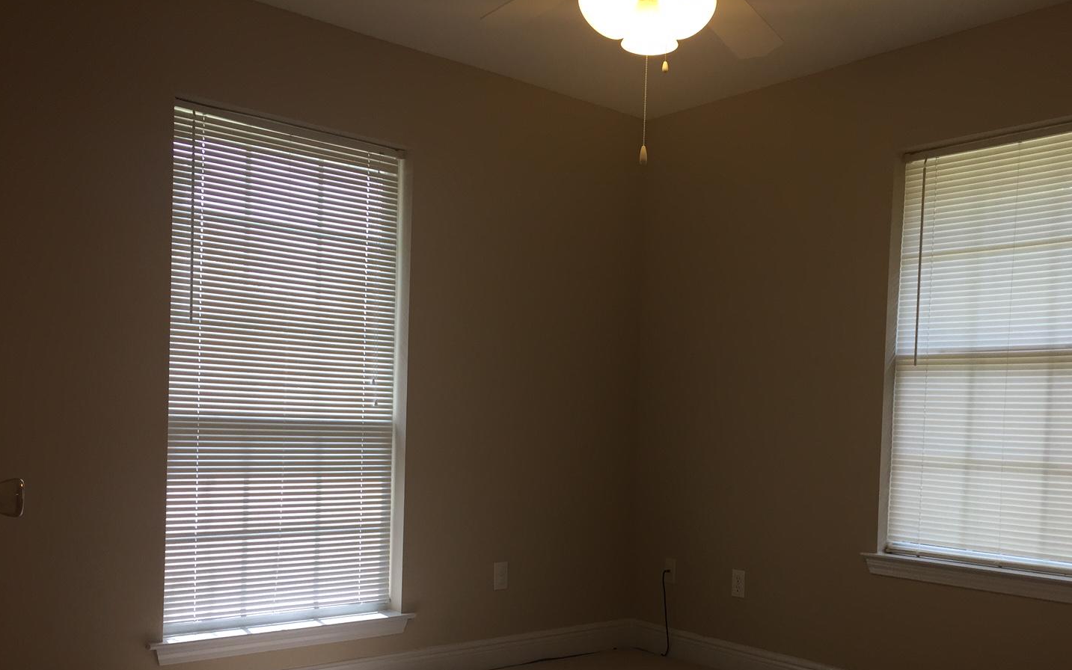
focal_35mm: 35
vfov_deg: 35.9
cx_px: 606
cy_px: 451
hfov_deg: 55.1
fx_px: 1023
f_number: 2.2
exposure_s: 1/120
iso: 50
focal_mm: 4.15
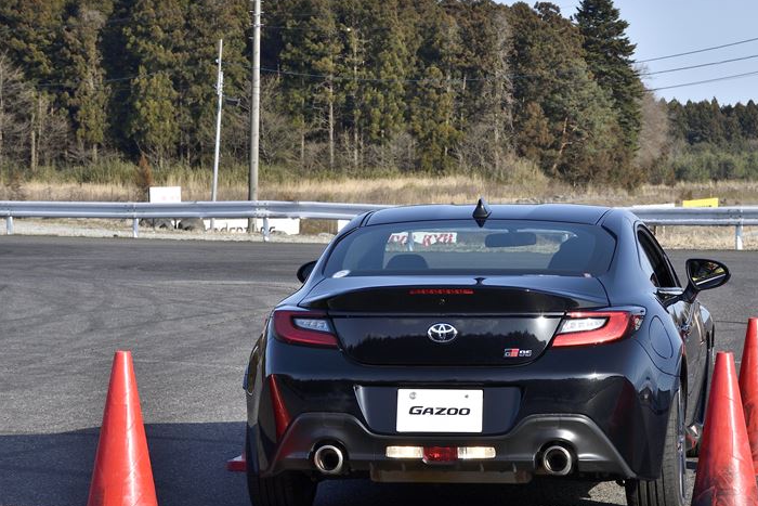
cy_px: 263
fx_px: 2856
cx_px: 439
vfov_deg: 10.1
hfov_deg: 15.1
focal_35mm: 136
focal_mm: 75
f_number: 14
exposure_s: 1/500
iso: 400
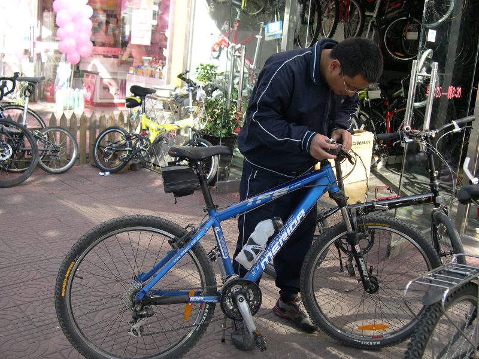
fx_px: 526
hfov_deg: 49.0
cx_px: 240
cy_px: 180
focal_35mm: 38
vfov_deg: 37.7
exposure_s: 1/171
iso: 100
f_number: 2.8
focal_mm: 8
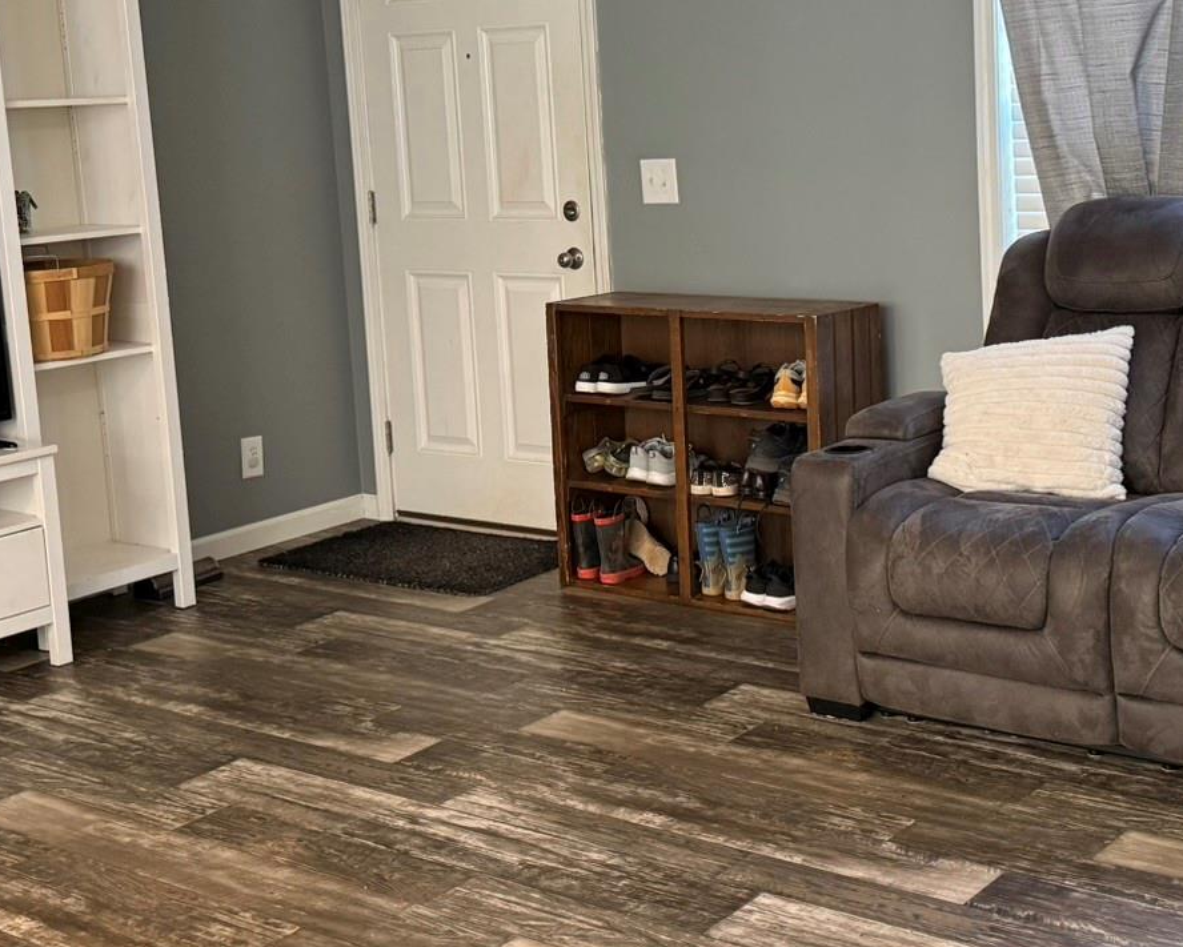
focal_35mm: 54
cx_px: 689
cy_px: 340
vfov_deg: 28.0
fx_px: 1891
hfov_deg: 34.7
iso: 320
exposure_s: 1/60
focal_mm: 6.76
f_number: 1.78
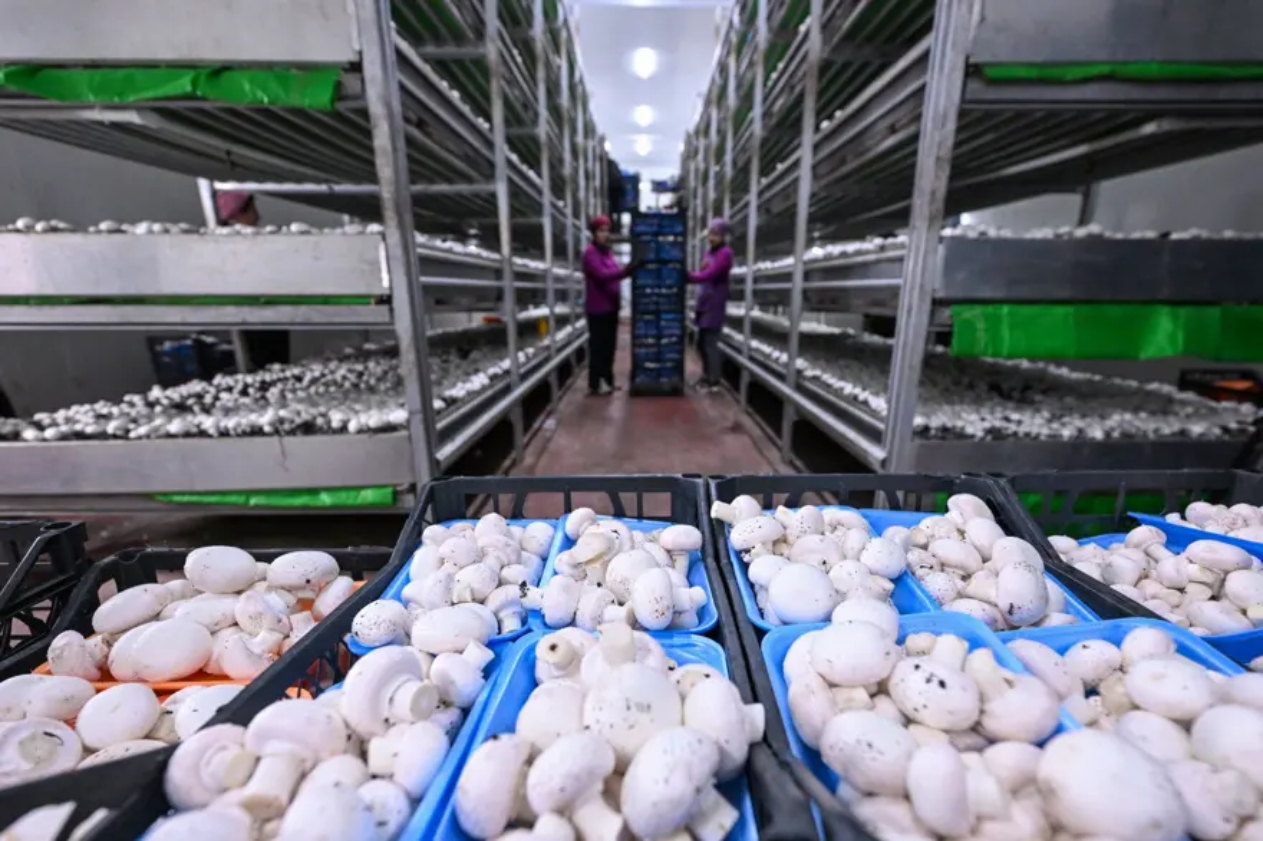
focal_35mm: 14
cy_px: 420
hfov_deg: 104.3
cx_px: 632
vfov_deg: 81.2
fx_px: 491
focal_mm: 14
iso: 1600
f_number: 3.2
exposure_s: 1/50
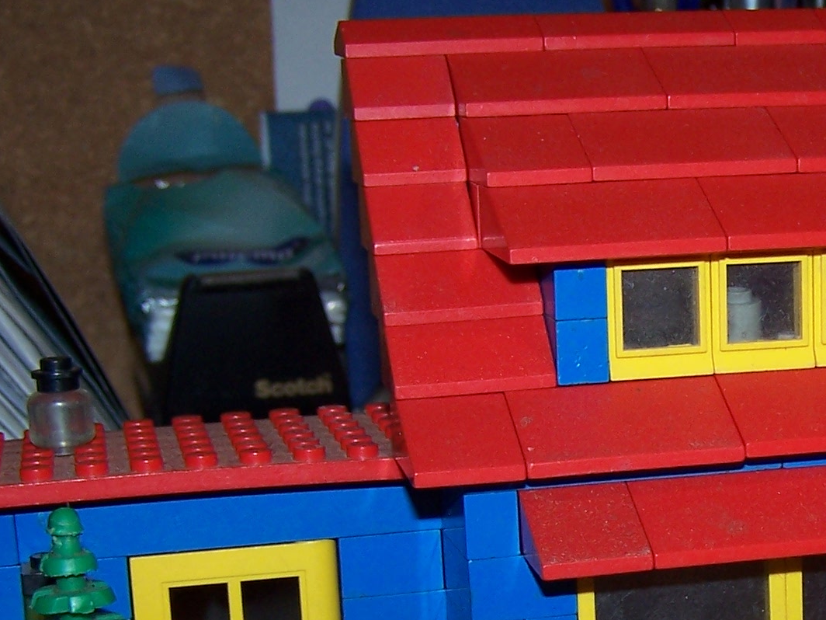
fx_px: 2195
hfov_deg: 20.7
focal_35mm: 92
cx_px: 800
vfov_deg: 15.8
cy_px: 611
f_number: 2.8
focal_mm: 6.3
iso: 80
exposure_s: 1/60
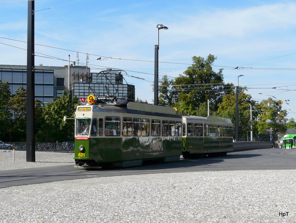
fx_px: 351
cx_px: 148
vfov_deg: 35.2
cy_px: 112
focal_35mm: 41
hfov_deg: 45.7
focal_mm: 6.7
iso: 100
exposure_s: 1/500
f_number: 5
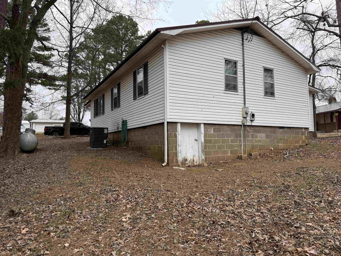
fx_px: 236
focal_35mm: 24
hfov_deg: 71.6
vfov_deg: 56.8
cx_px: 170
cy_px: 128
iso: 100
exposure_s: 1/898
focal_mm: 6.76
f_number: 1.78
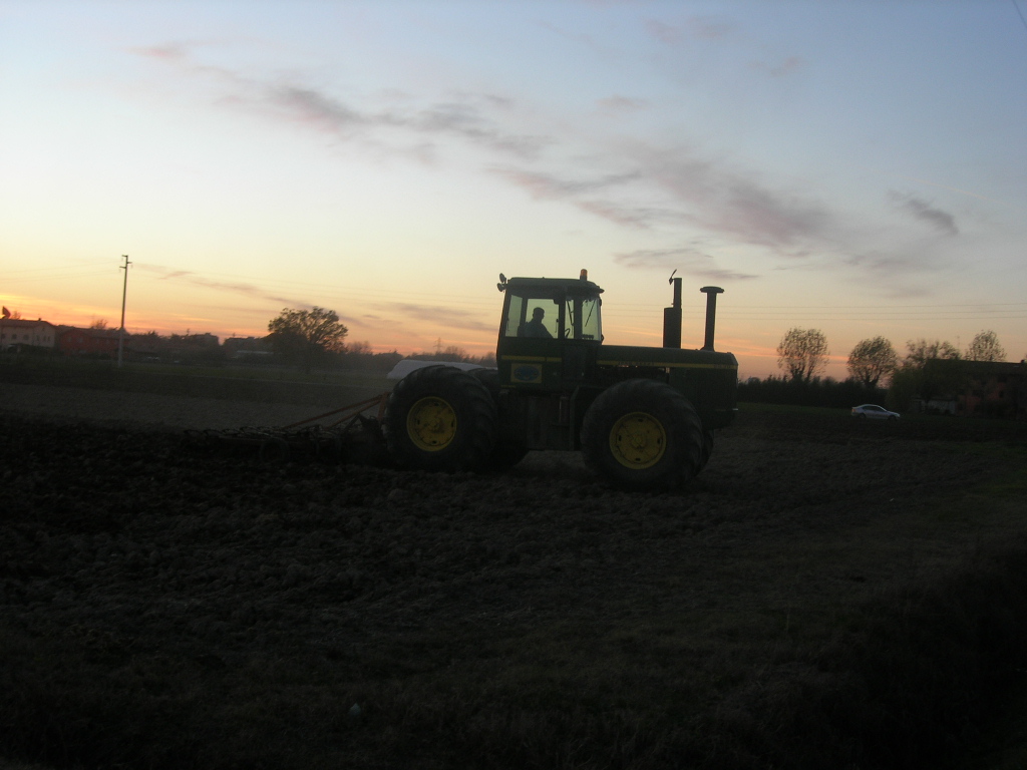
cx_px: 514
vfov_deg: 35.1
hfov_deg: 45.8
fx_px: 1216
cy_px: 385
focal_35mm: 41
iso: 64
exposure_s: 1/38.6
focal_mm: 8.5
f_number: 4.9
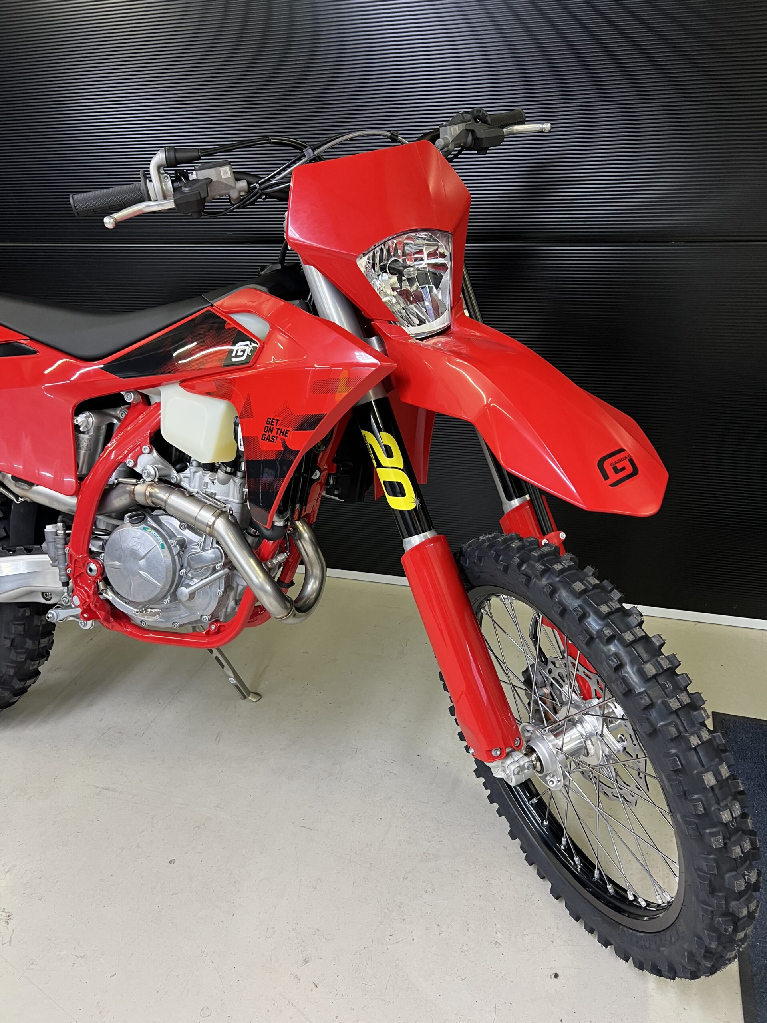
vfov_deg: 67.3
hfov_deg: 53.1
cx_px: 384
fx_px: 768
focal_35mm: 26
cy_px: 512
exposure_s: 1/50
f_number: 1.5
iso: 160
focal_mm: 5.7
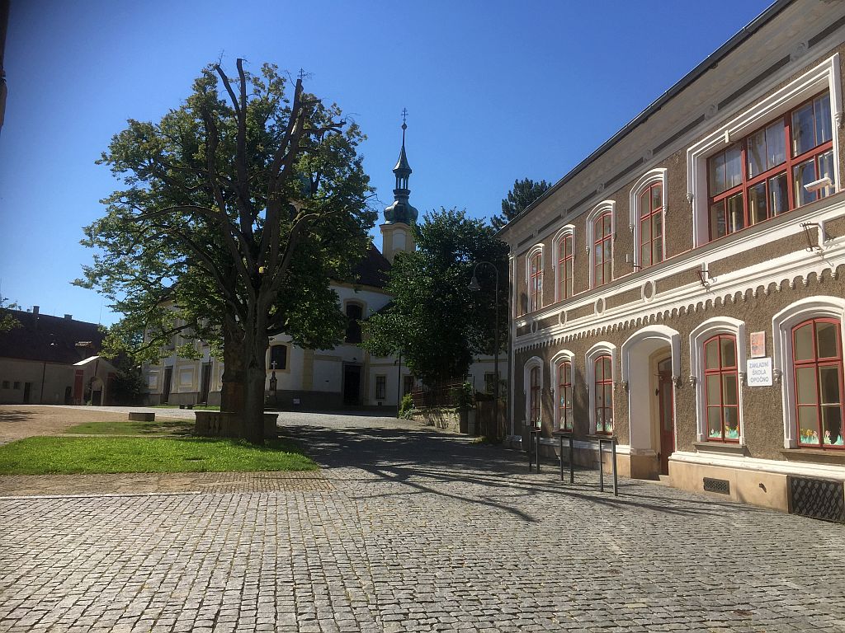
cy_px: 316
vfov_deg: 48.2
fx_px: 708
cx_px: 422
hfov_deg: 61.7
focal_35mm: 29
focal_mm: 4.15
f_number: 2.2
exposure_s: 1/1721
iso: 32
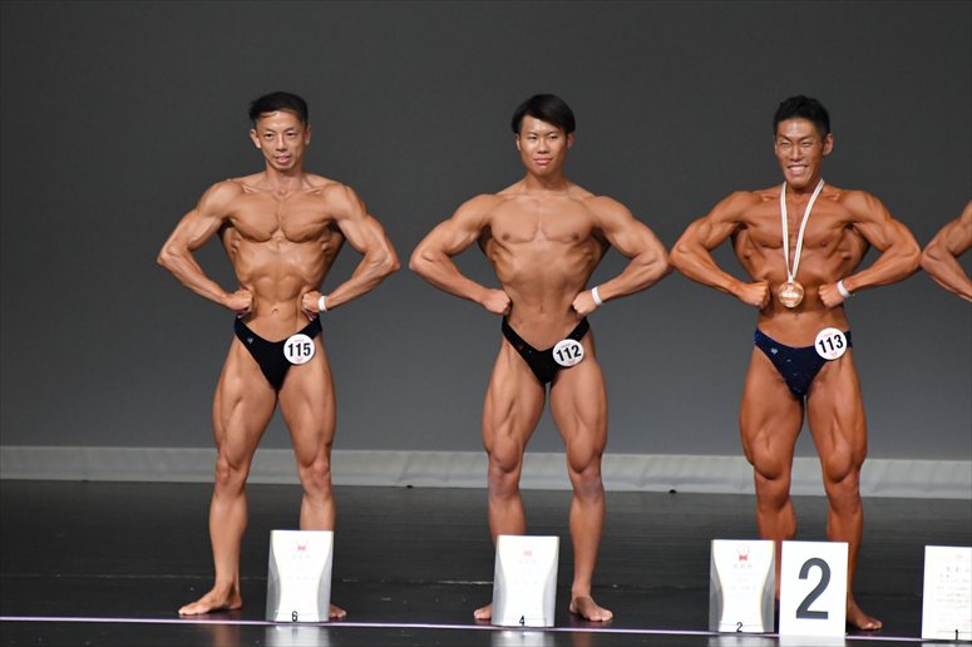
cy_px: 324
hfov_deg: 5.5
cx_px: 486
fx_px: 10120
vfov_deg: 3.7
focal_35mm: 375
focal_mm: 250
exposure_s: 1/400
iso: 5000
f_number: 5.6
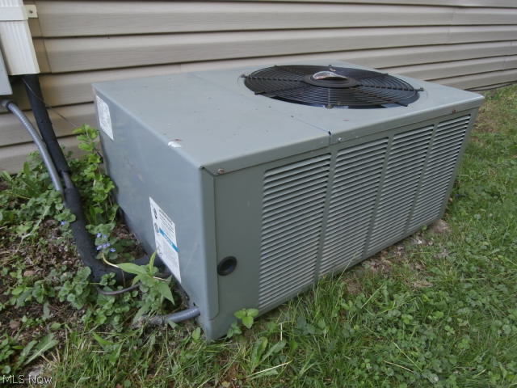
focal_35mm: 25
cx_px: 258
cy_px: 194
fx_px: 373
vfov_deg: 54.9
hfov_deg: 69.4
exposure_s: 1/30
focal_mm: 4.43
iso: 100
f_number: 3.2
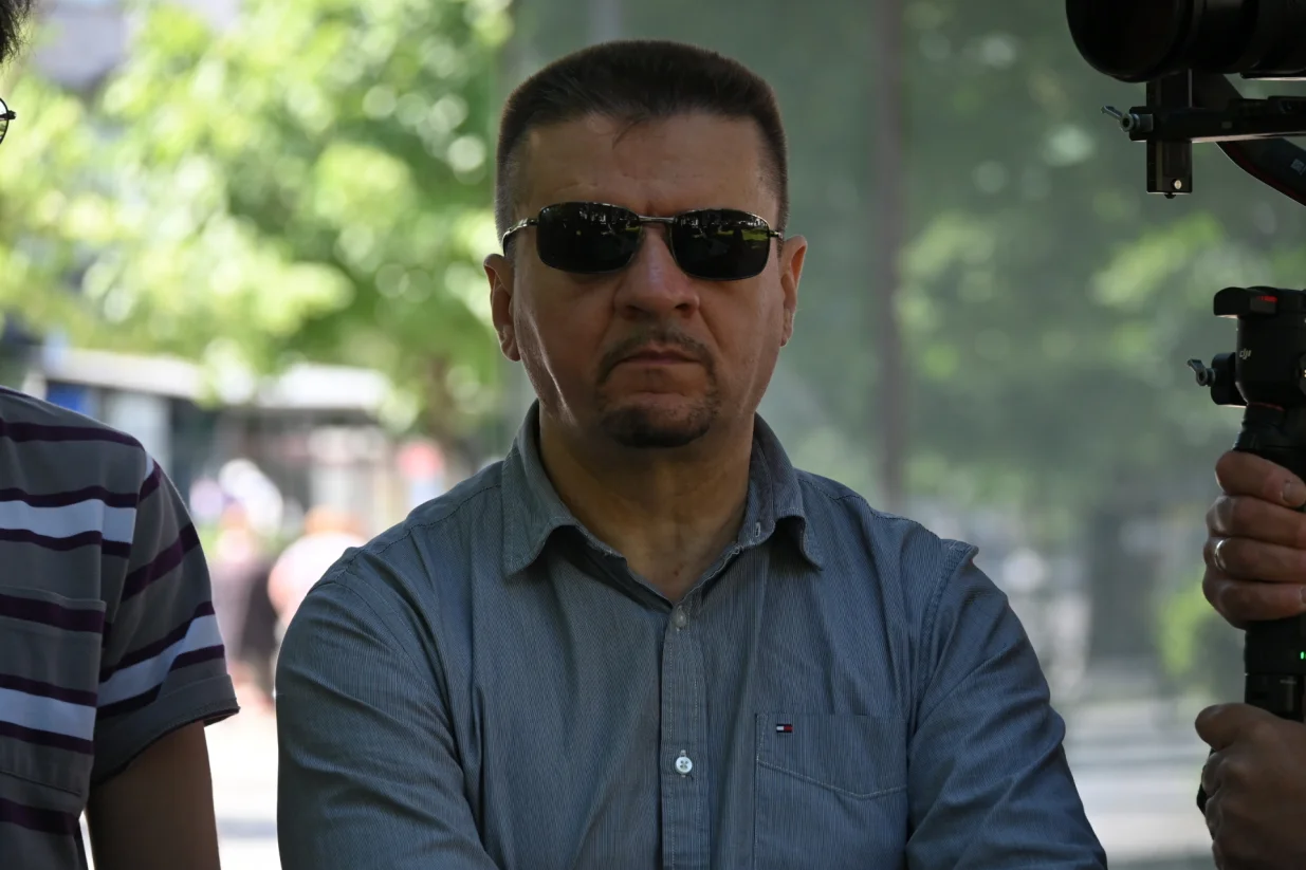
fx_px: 6529
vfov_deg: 7.6
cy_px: 435
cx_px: 653
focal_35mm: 180
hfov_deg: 11.4
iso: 360
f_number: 5.6
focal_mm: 120
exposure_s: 1/250
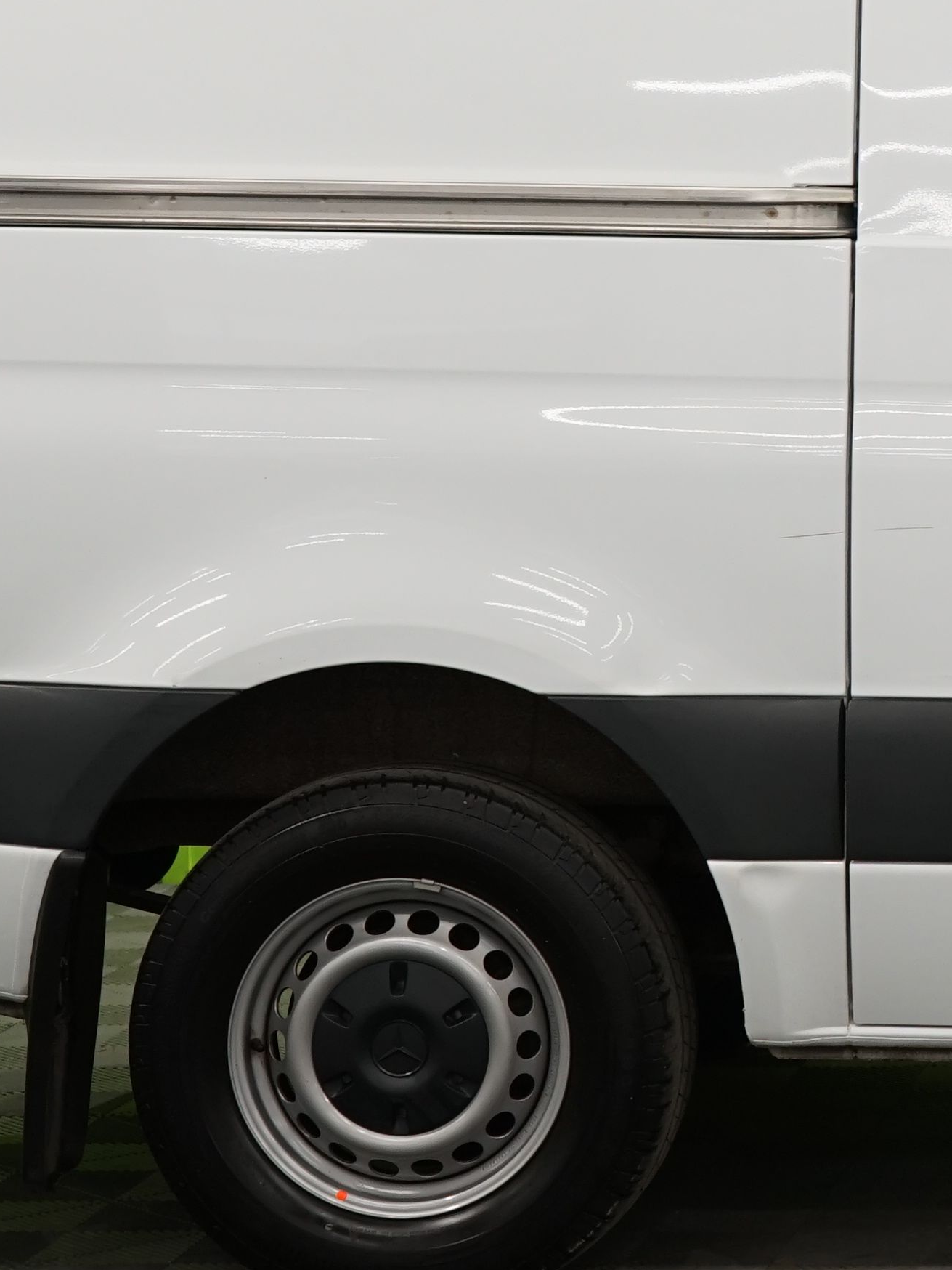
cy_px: 378
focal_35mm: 132
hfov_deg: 10.7
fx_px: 4840
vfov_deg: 14.9
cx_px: 1553
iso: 500
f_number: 7.1
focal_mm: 40
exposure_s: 1/40
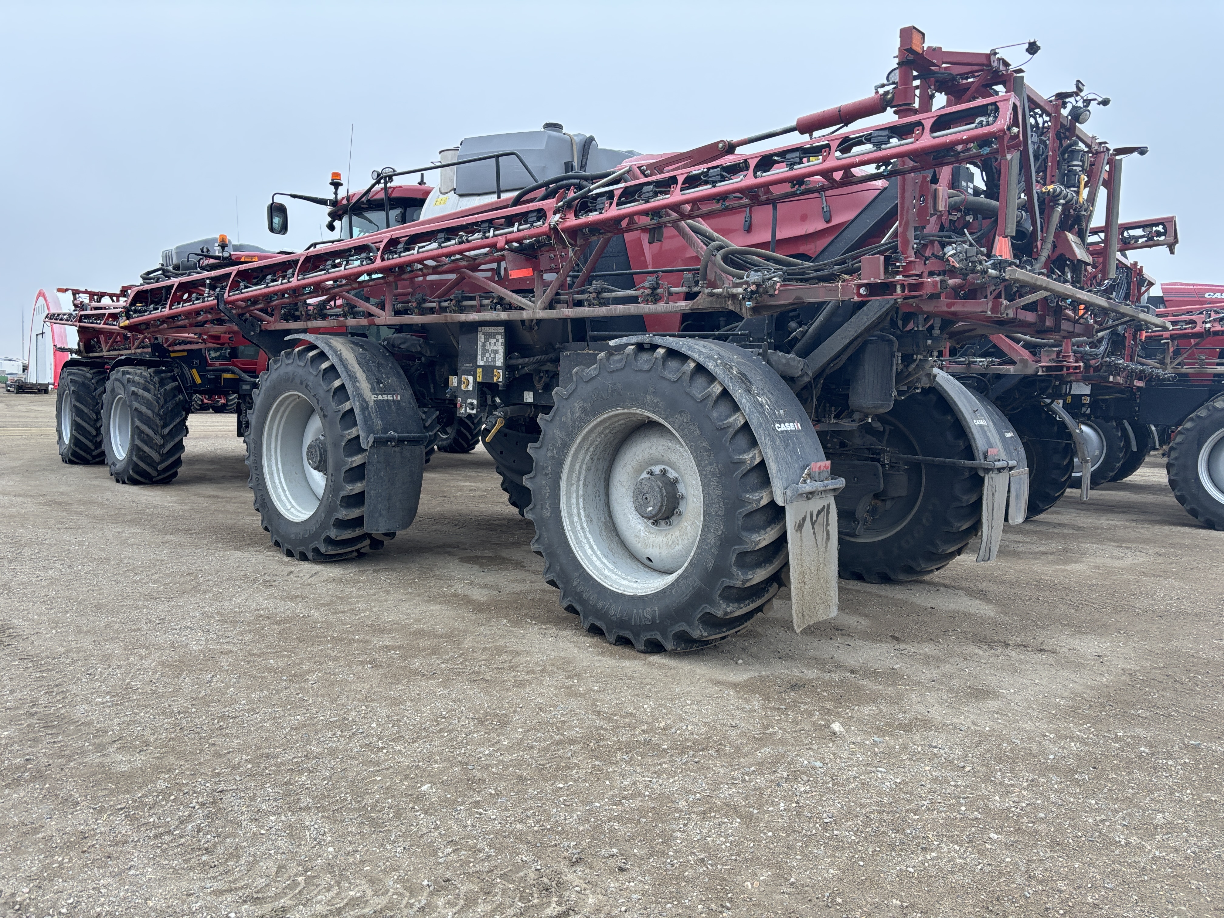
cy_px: 459
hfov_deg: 67.3
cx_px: 612
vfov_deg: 53.1
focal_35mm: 26
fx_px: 919
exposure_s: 1/88
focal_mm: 5.96
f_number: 1.6
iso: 125
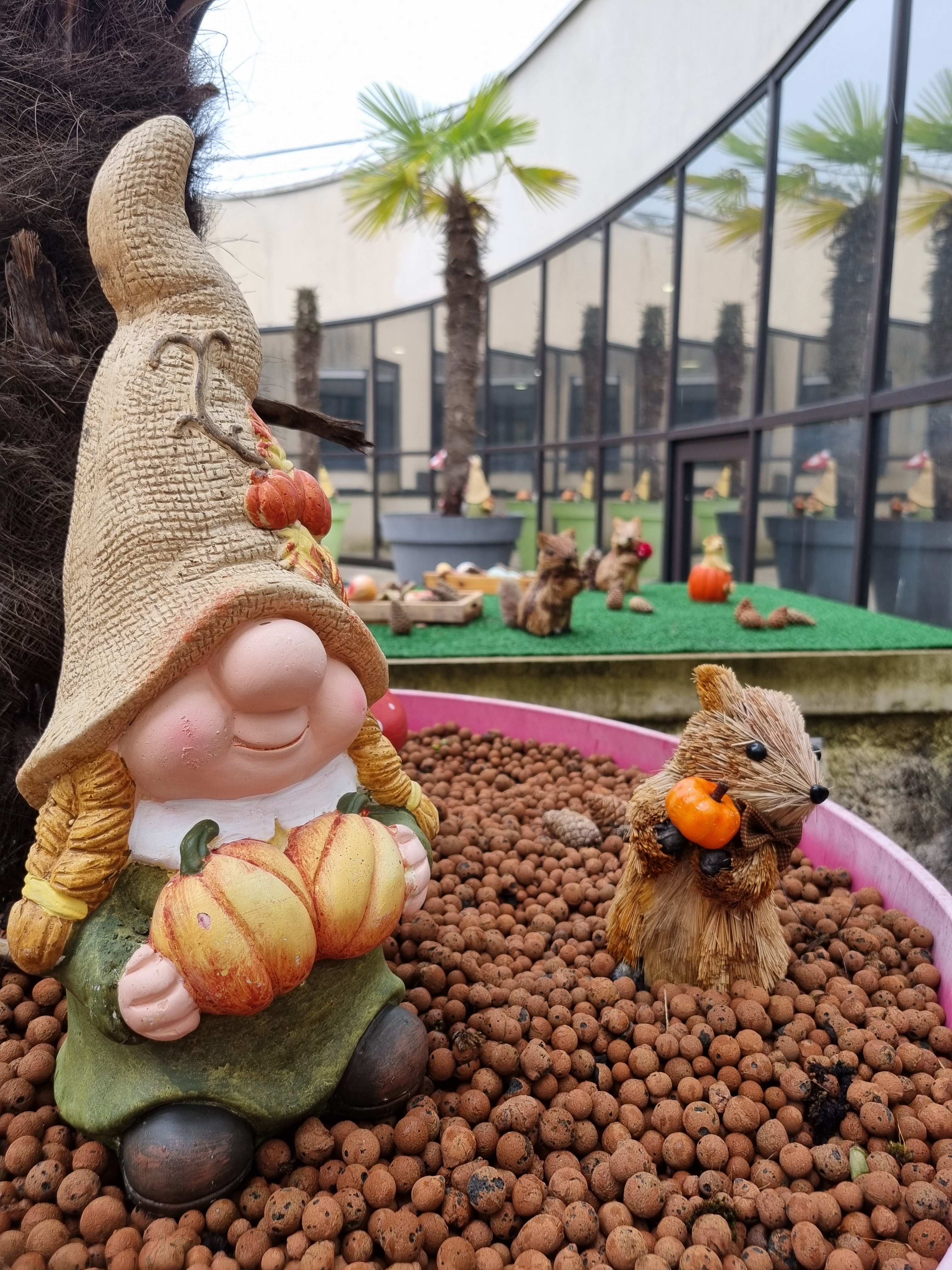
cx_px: 476
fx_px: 953
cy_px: 635
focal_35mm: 26
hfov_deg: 53.1
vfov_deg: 67.3
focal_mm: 5.4
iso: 50
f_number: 1.8
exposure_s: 1/208
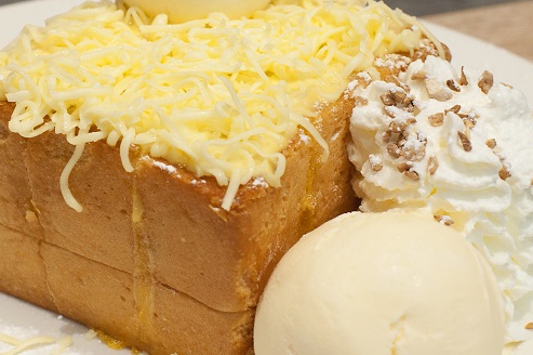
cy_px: 137
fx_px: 1449
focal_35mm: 98
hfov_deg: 20.7
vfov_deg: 13.9
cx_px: 126
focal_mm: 35
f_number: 5.6
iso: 1000
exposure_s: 1/50
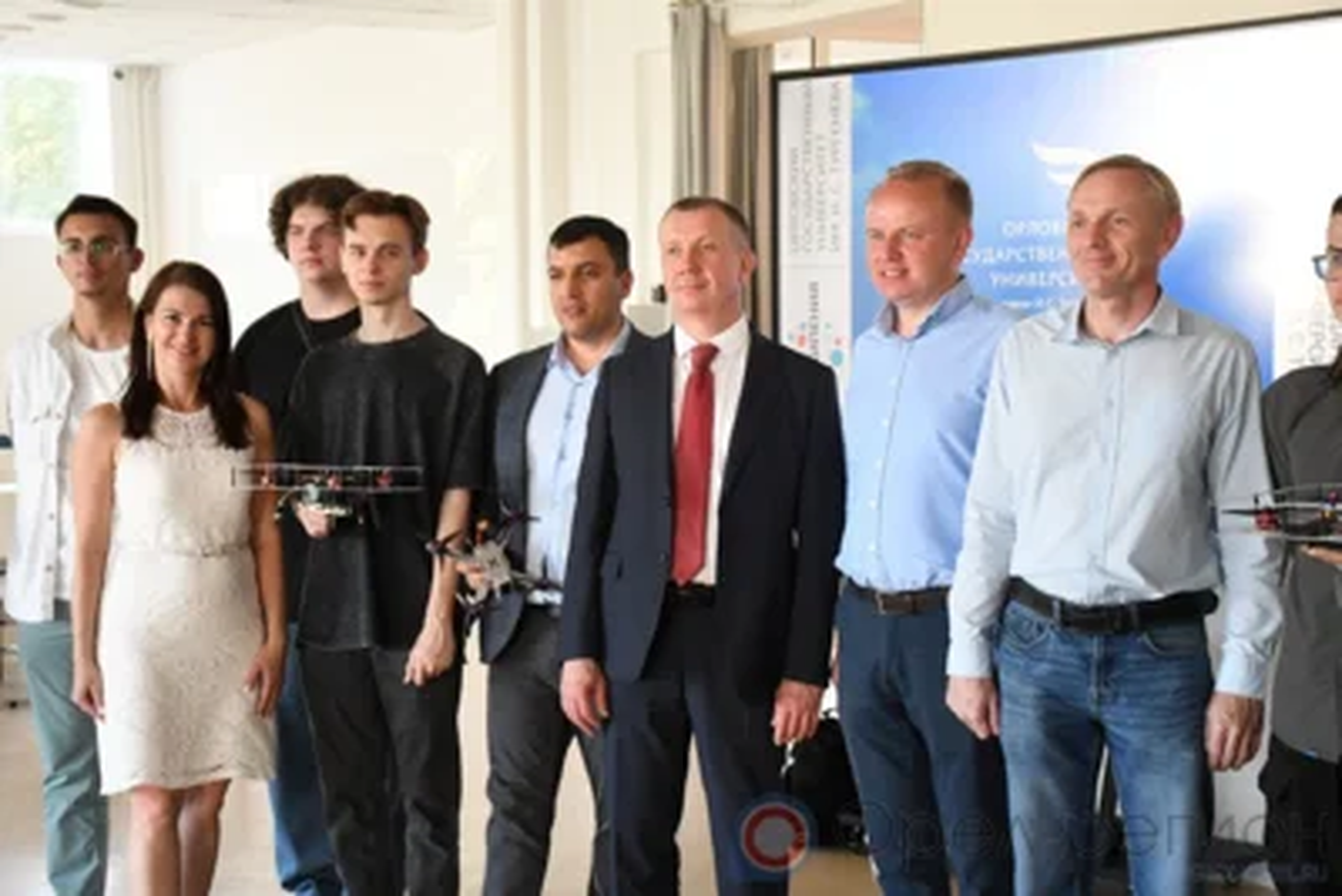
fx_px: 2349
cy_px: 448
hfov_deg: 31.9
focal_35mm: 63
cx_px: 671
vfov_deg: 21.6
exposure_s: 1/160
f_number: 5.6
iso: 3200
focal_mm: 42
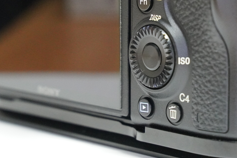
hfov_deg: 12.1
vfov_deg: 8.1
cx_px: 173
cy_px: 56
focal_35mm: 170
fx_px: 1119
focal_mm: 67
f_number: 6.3
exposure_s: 1/60
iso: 6400
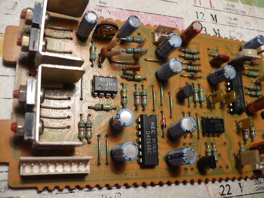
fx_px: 267
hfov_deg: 52.6
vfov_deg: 40.7
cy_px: 99
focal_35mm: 35
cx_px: 132
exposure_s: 1/30
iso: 200
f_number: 2.8
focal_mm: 5.8
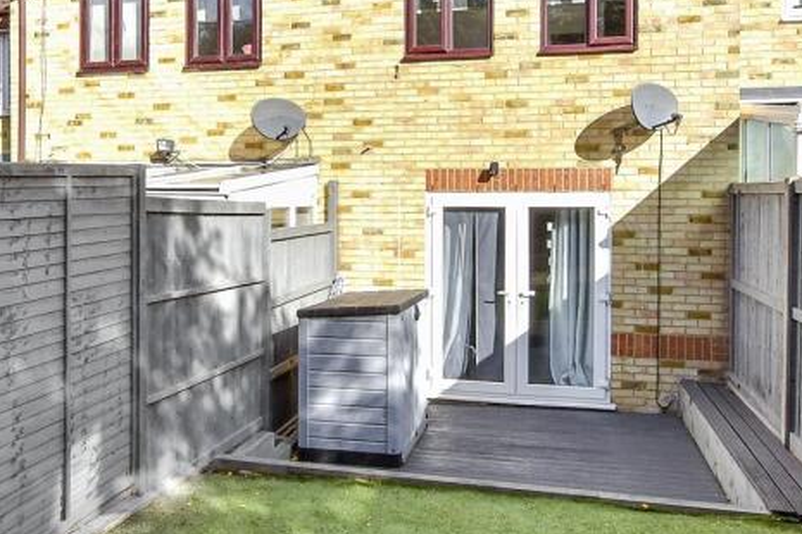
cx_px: 355
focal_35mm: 33
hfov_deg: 57.1
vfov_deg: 39.6
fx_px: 735
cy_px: 192
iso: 200
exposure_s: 1/250
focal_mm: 10
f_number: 8
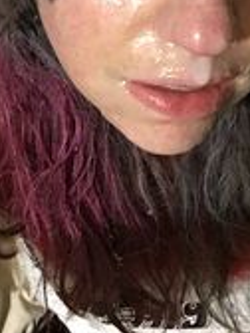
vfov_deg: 26.1
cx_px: 151
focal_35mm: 74
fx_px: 713
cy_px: 95
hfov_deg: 19.9
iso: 640
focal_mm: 2.65
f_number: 2.2
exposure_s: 1/15
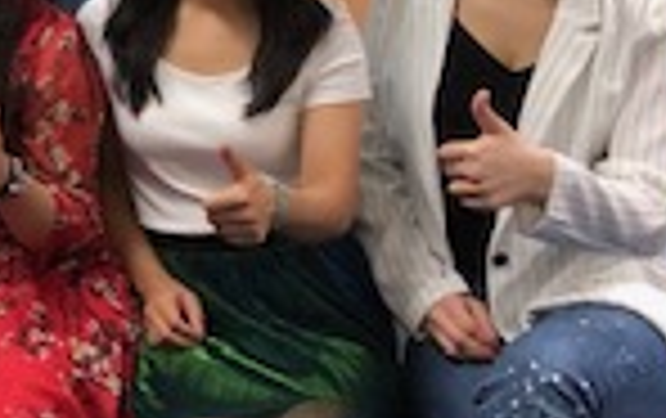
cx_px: -576
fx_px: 2327
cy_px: -13
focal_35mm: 128
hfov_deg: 14.2
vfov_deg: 10.2
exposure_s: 1/17
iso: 50
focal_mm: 3.99
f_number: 1.8
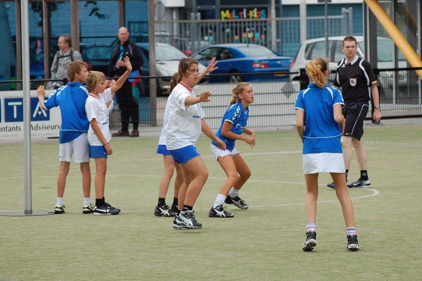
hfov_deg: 12.5
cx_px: 211
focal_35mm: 165
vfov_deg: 8.3
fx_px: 1933
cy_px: 140
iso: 250
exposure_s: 1/500
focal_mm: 110
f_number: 5.6
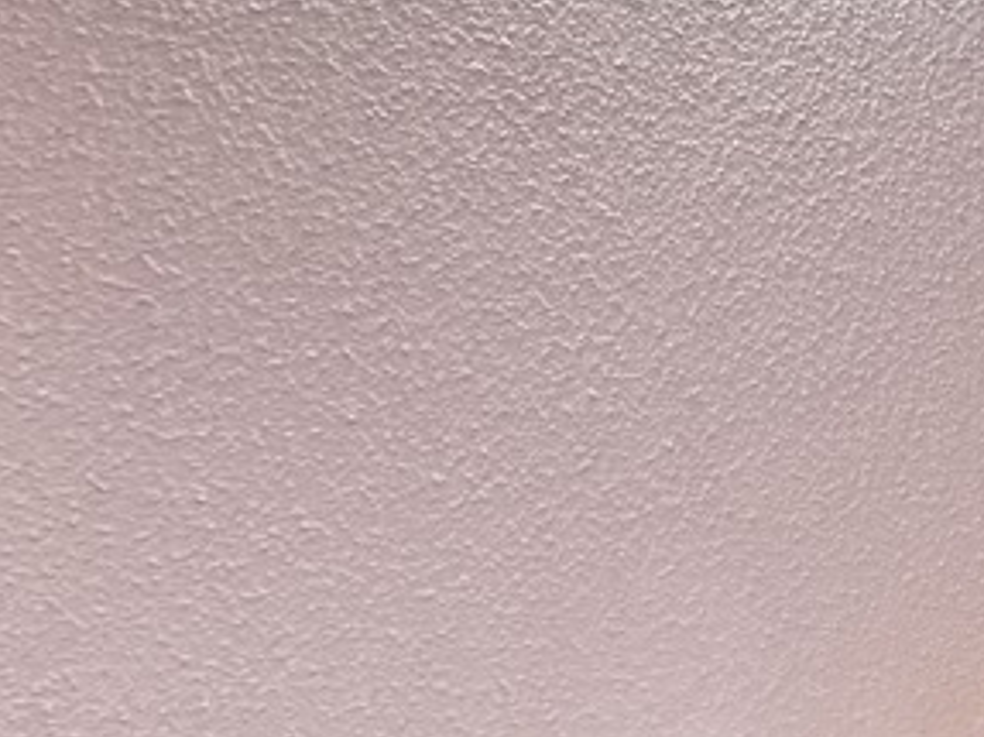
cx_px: 1173
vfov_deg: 29.0
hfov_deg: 32.0
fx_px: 1421
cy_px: 428
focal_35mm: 50
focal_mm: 2.22
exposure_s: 1/60
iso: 500
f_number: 2.2
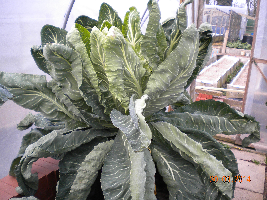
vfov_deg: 40.7
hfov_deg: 52.6
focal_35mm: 35
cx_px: 134
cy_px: 100
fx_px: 270
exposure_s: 1/146
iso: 80
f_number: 3.1
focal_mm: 6.3
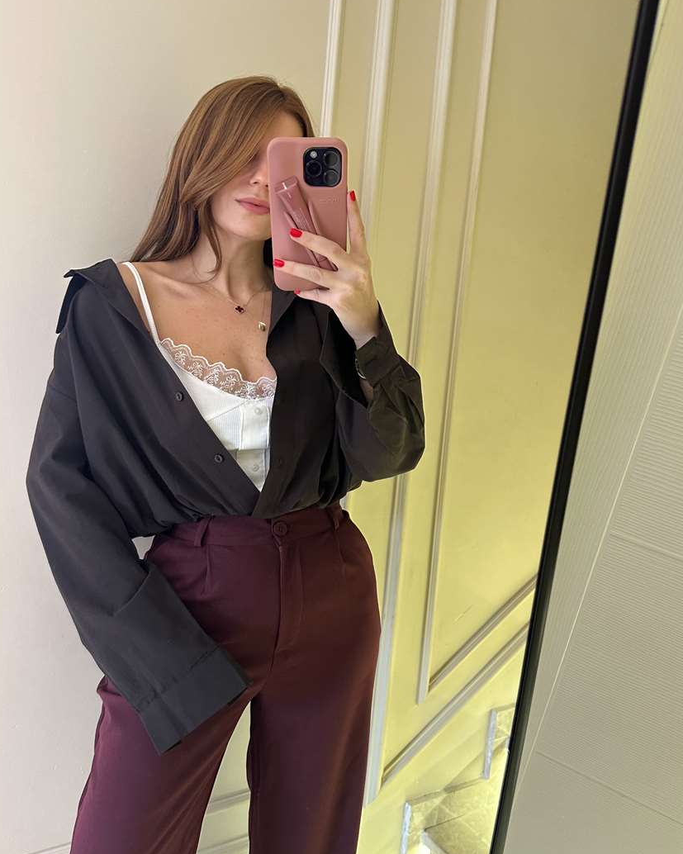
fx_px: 733
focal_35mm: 29
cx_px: 359
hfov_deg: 49.9
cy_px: 439
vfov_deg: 60.4
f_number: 1.78
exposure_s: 1/60
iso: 320
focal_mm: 6.86
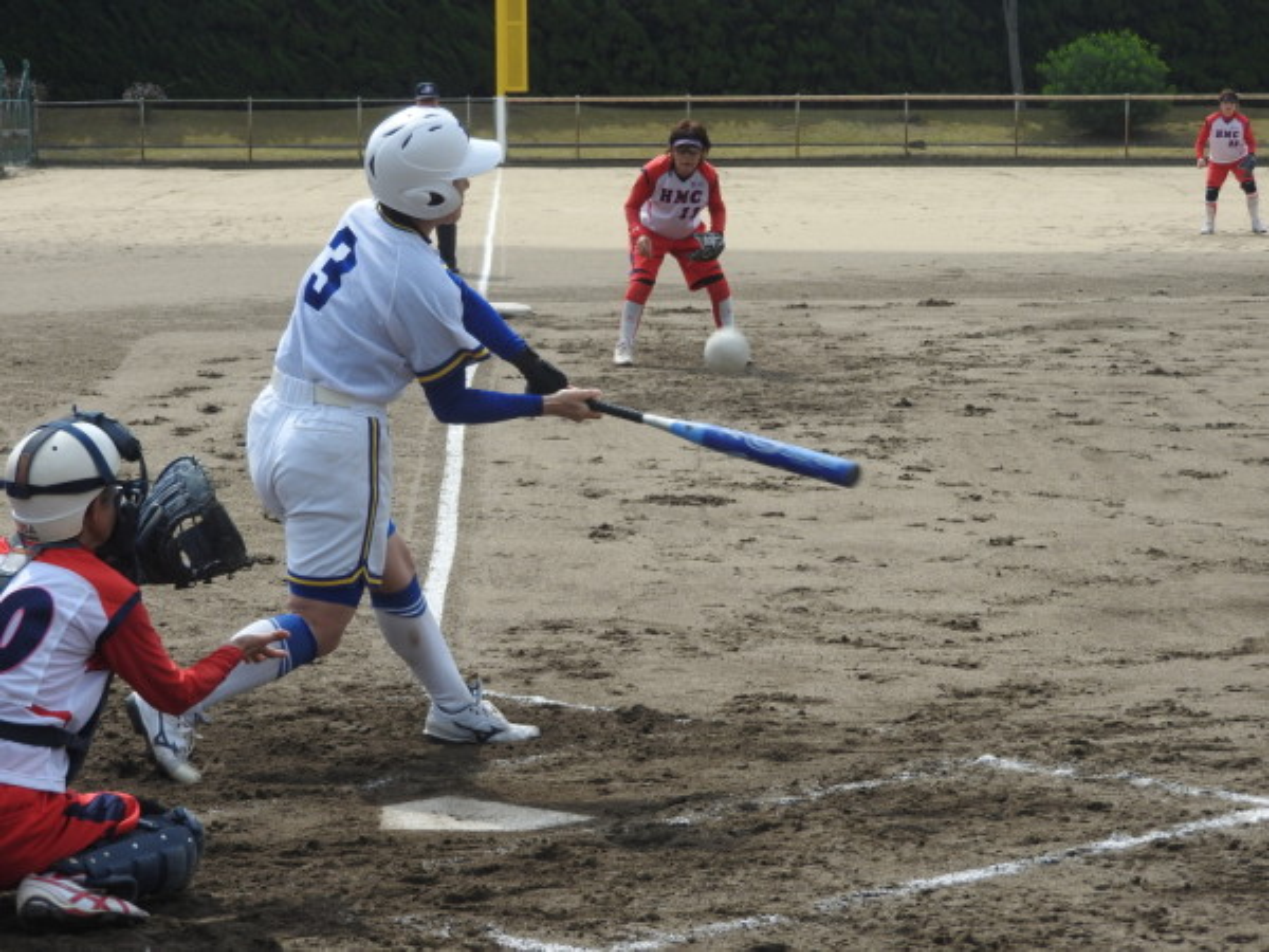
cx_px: 634
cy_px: 476
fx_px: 4216
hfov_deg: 17.1
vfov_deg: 12.9
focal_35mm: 115
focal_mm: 20.6
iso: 100
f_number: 5
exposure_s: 1/500
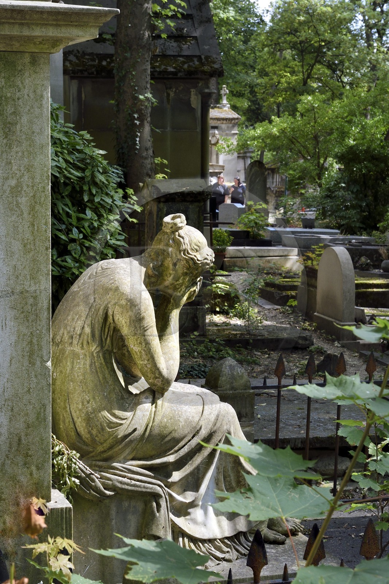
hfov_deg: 23.4
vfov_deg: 34.5
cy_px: 292
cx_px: 194
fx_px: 940
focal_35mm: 58
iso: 800
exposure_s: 1/160
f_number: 13
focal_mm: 58
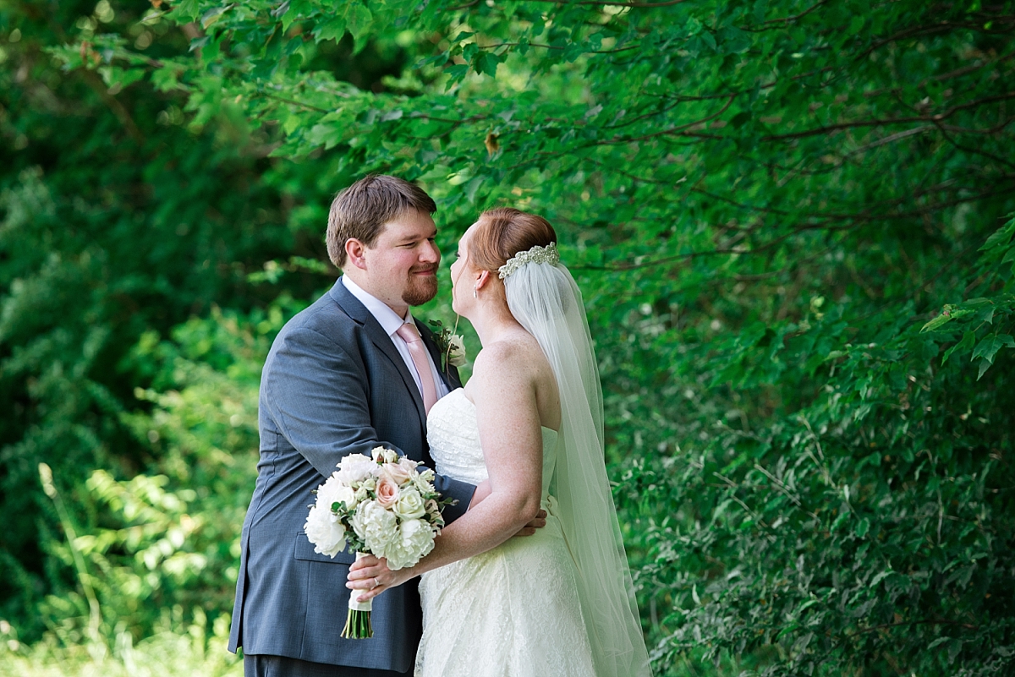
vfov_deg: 8.1
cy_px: 338
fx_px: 4795
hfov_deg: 12.1
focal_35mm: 170
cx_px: 508
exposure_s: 1/400
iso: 250
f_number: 3.5
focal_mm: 170
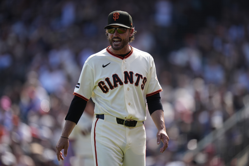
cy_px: 83
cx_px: 124
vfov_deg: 3.4
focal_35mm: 400
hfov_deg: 5.2
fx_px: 2767
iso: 400
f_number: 2.8
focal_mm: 400
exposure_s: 1/2500
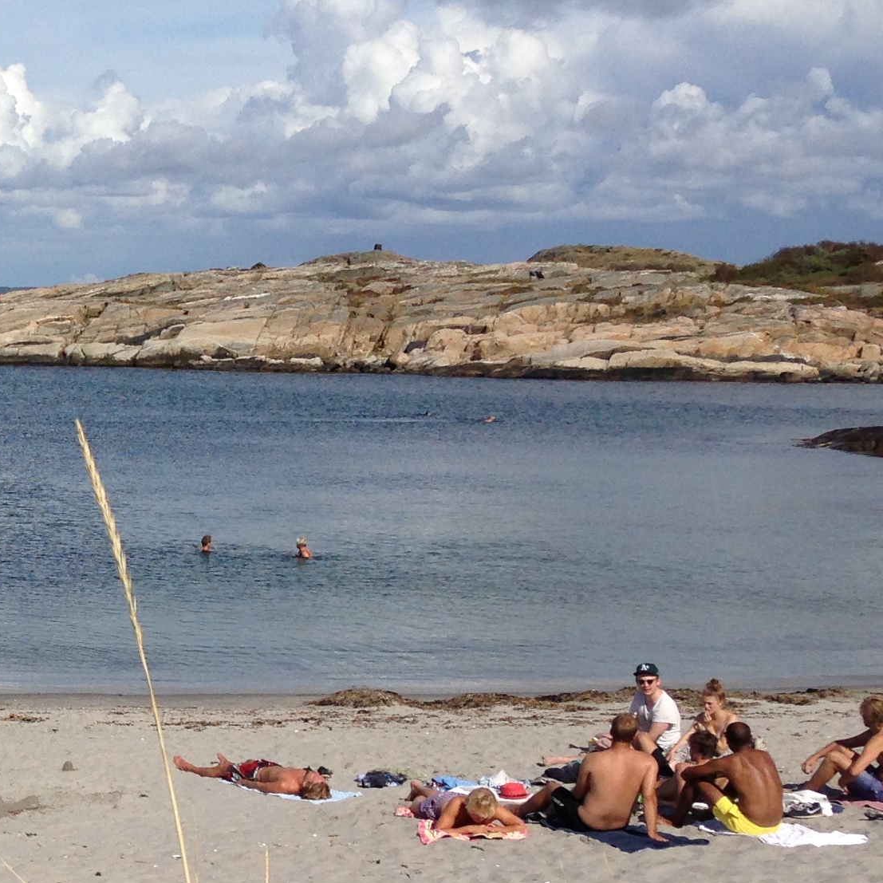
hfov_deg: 18.6
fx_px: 2482
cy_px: 618
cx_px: -291
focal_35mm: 86
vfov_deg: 20.1
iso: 50
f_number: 2.4
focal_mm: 4.13
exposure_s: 1/3195
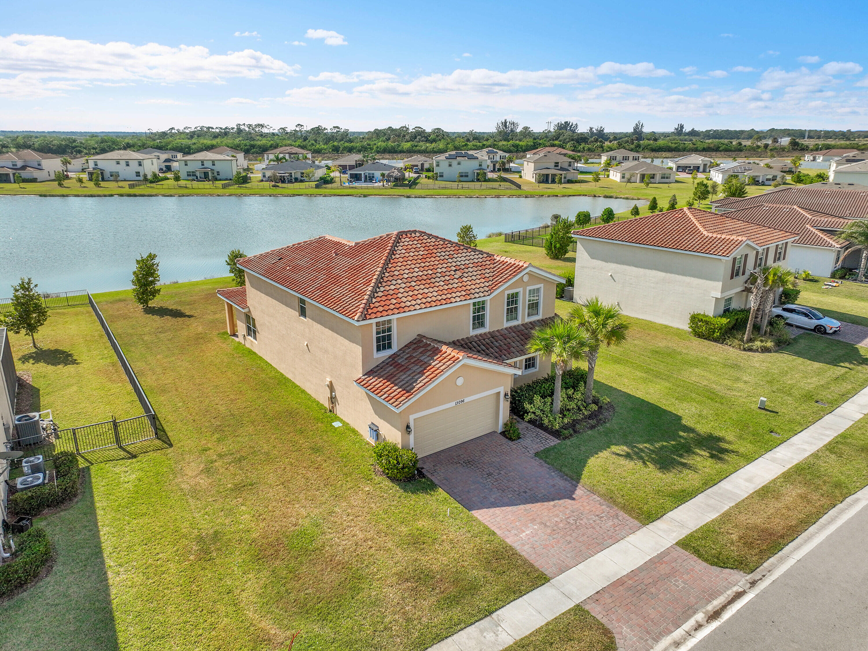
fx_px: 602
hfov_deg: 71.6
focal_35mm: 24
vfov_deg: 56.8
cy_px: 326
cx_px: 434
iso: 130
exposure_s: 1/3200
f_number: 2.8
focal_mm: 12.29
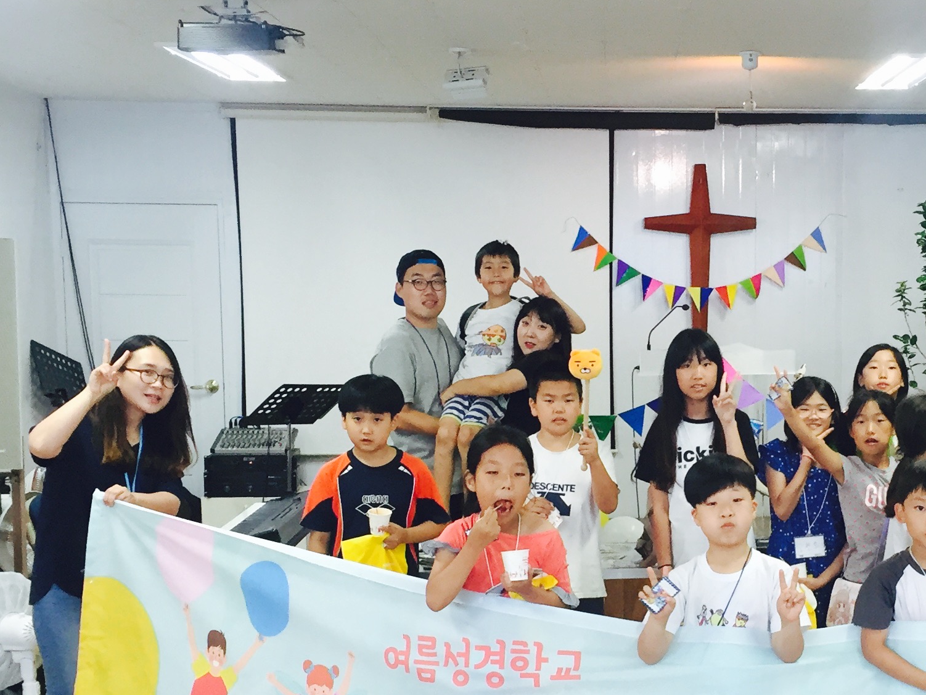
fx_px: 1686
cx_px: 719
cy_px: 477
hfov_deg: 30.1
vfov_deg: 23.2
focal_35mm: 63
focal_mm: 4.15
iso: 64
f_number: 2.2
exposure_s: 1/30
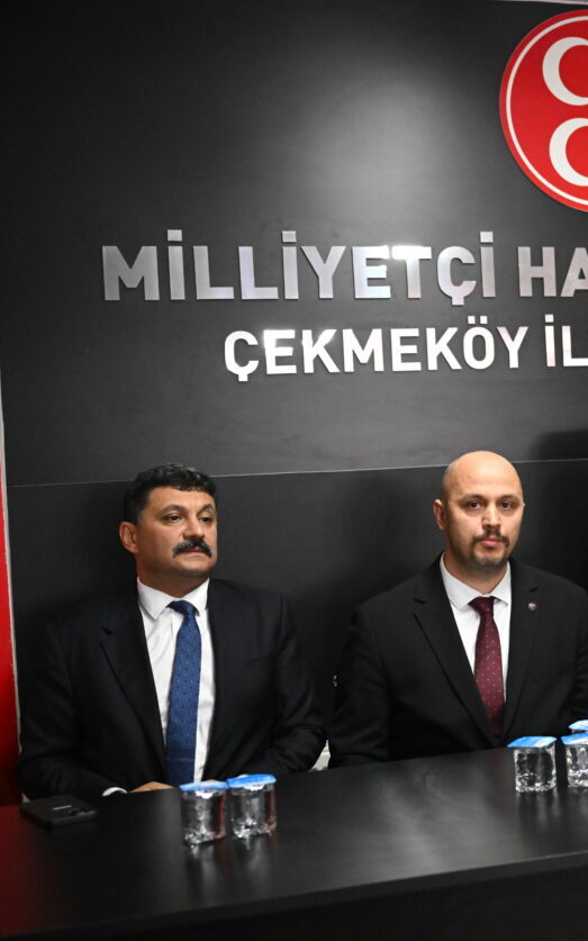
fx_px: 1379
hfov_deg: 22.4
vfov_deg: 37.7
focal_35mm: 54
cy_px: 467
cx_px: 684
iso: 7200
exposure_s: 1/500
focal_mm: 34.5
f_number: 2.8
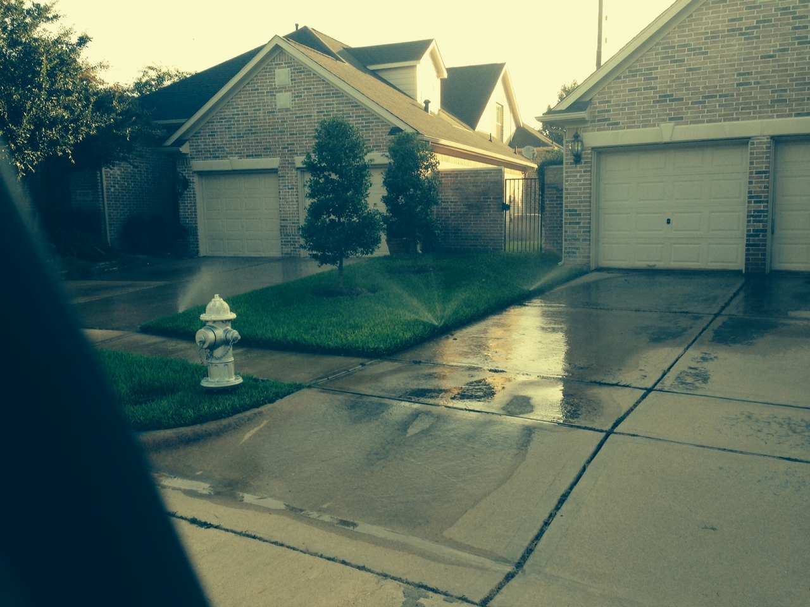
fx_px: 772
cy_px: 304
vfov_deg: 42.9
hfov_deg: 55.4
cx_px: 405
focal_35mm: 33
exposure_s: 1/294
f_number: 2.4
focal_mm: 4.12
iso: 50
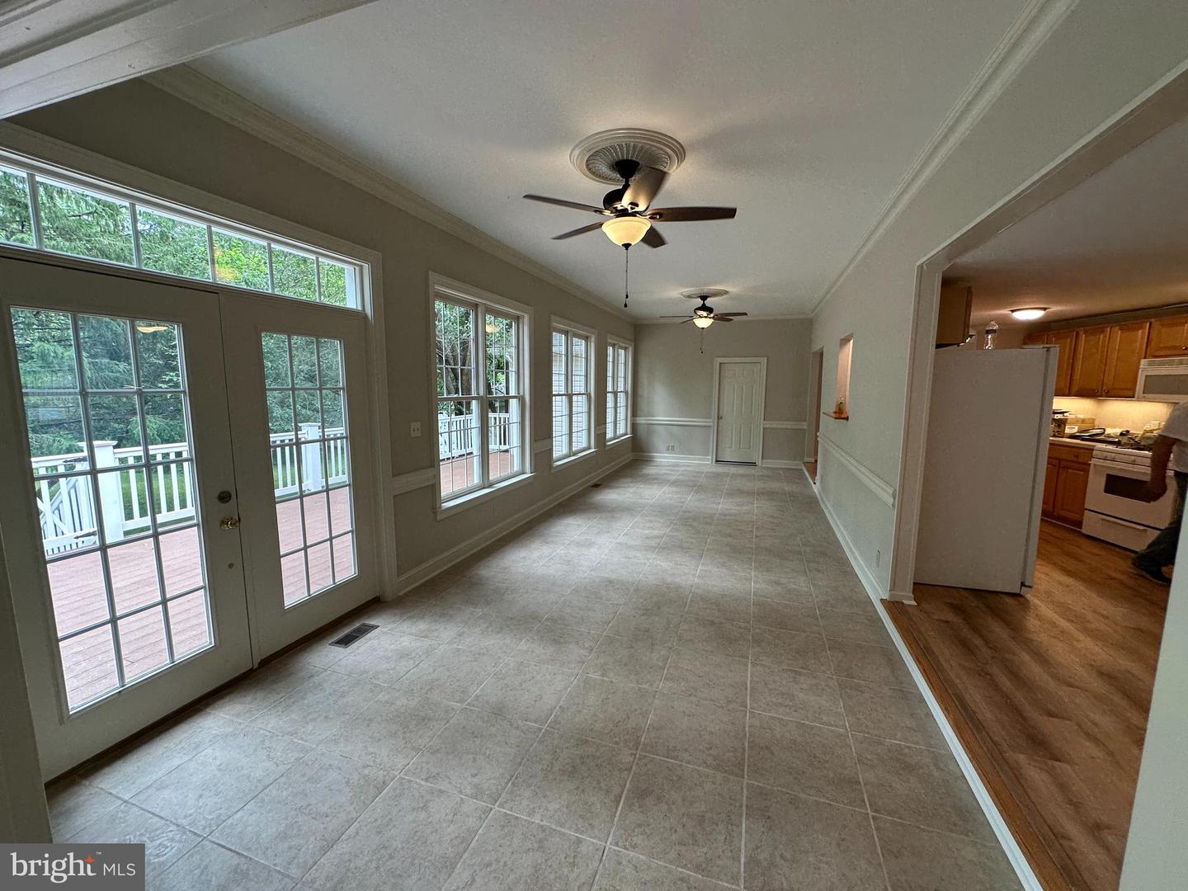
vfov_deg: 85.7
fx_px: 480
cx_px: 594
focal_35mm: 14
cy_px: 446
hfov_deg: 102.1
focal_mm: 2.22
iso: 100
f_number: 2.2
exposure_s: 1/120
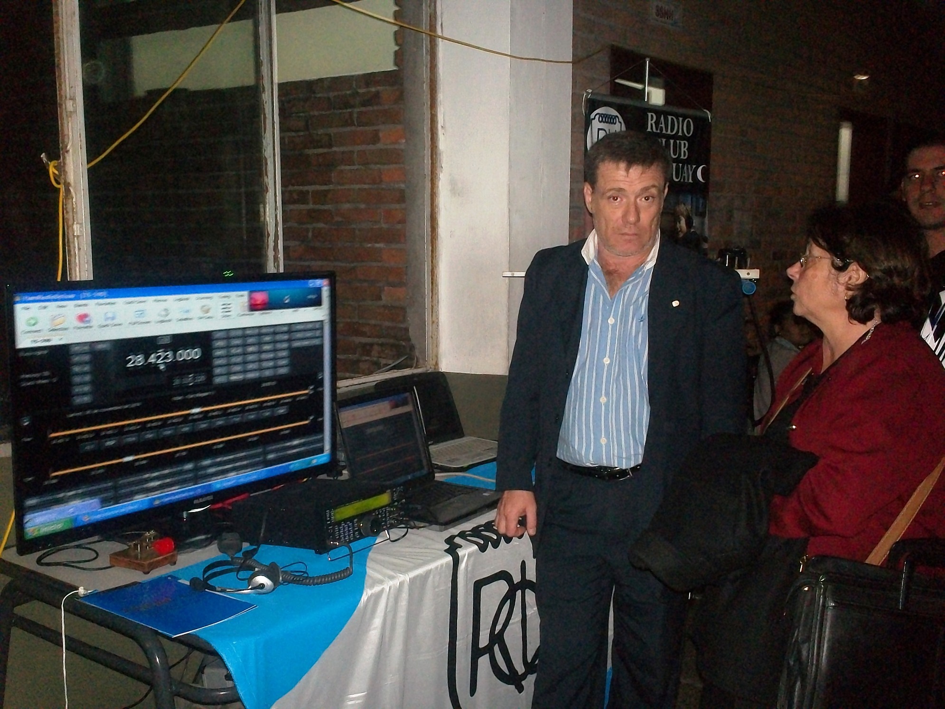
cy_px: 354
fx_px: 1037
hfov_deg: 49.0
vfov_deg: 37.7
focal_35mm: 38
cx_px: 472
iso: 250
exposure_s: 1/30
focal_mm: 6.3
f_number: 4.5
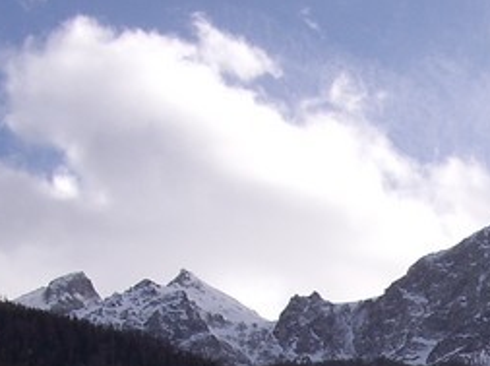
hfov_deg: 19.8
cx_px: 533
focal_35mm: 95
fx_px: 1343
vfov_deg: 14.5
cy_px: 542
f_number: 4.1
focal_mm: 5.8
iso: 71
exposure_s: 1/1000
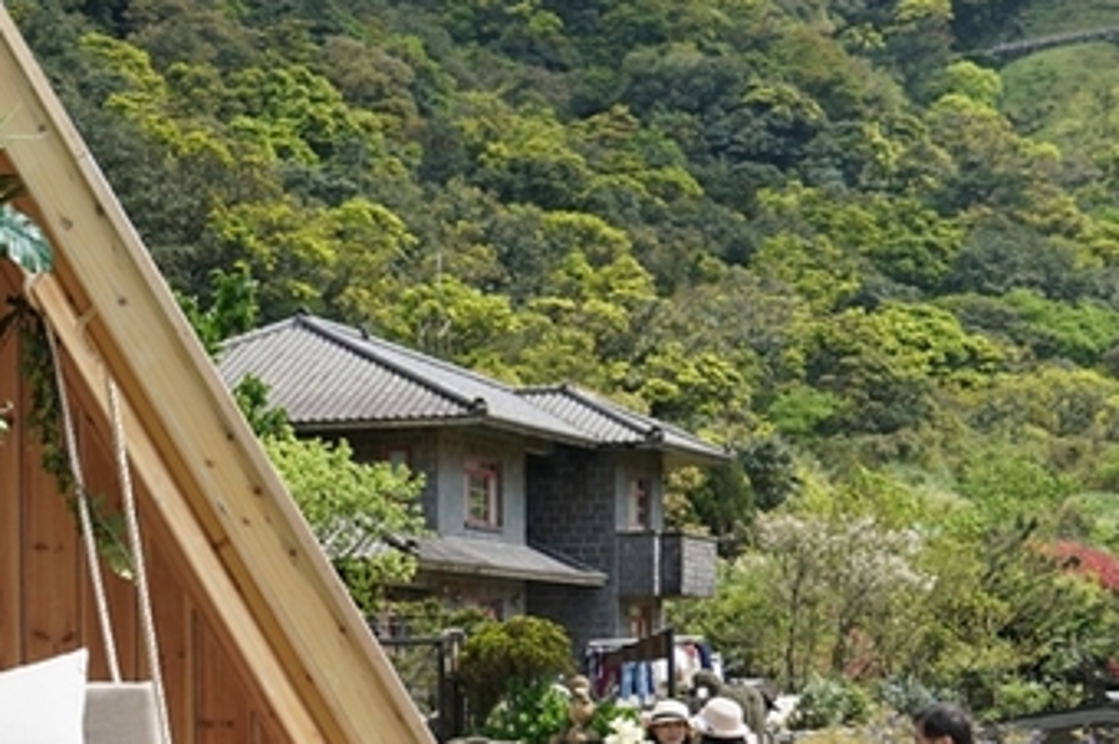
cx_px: -224
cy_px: 645
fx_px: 3144
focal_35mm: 101
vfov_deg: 13.4
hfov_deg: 19.1
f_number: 5
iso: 125
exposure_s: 1/320
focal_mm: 27
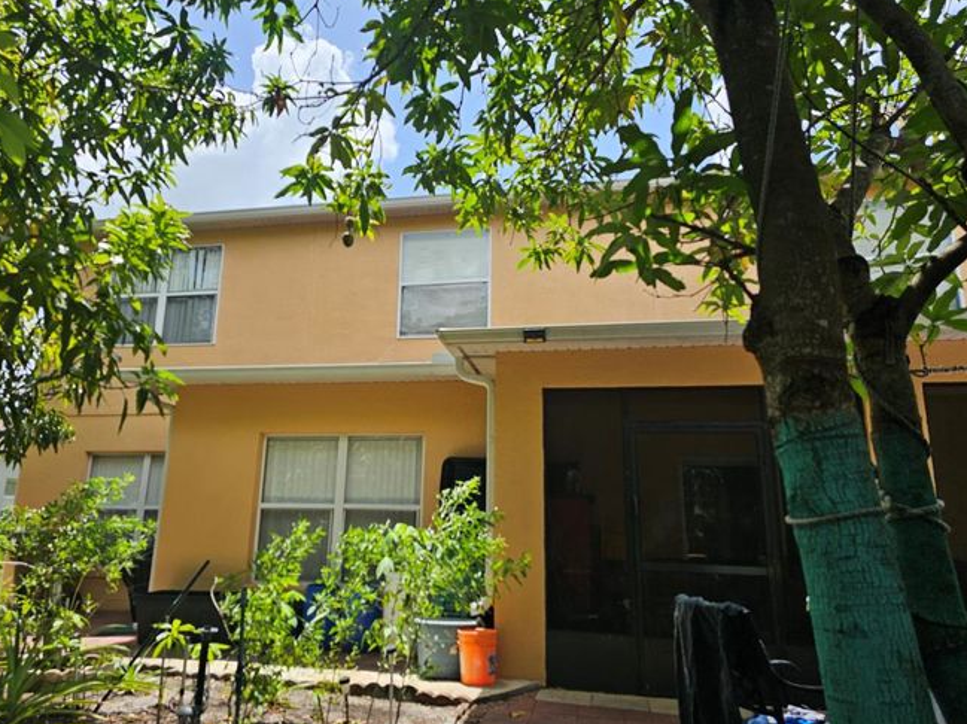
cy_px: 369
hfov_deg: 69.4
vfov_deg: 54.8
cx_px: 457
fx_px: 698
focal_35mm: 25
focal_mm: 6.3
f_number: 1.7
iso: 10
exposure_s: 1/550
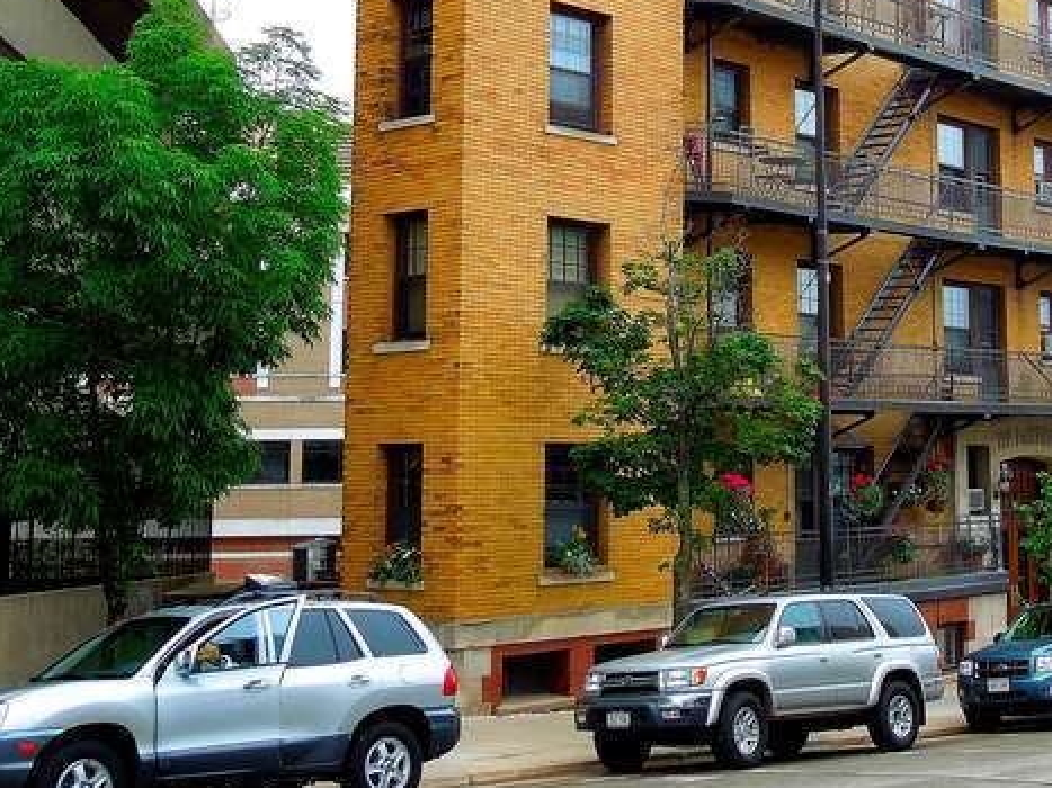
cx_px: 820
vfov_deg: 24.0
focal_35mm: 60
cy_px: 137
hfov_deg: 31.5
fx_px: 1823
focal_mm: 6.3
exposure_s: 1/80
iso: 100
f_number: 3.7
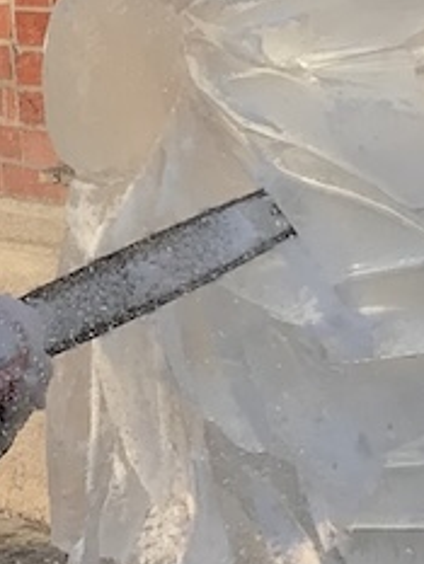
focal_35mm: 192
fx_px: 3133
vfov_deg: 10.0
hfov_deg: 7.7
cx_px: 145
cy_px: -276
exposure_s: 1/742
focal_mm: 3.99
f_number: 1.8
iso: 20
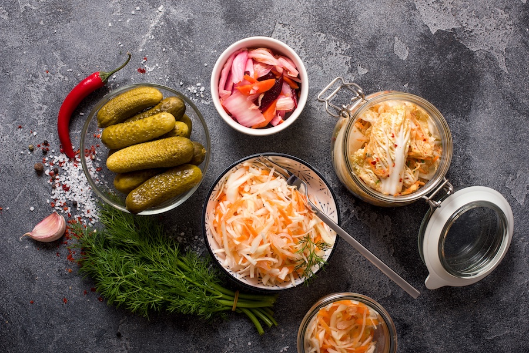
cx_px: 264
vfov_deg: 27.0
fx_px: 735
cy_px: 176
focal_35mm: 50
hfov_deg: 39.6
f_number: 11
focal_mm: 50
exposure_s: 1/200
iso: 100
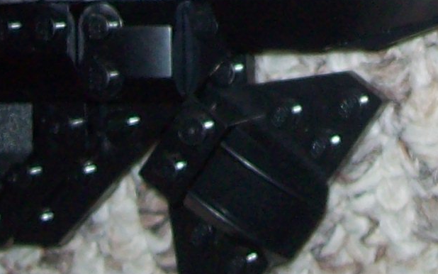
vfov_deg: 7.8
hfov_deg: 13.0
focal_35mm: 160
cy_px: -283
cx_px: 326
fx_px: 1910
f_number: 2.7
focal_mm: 6
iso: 80
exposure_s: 1/64
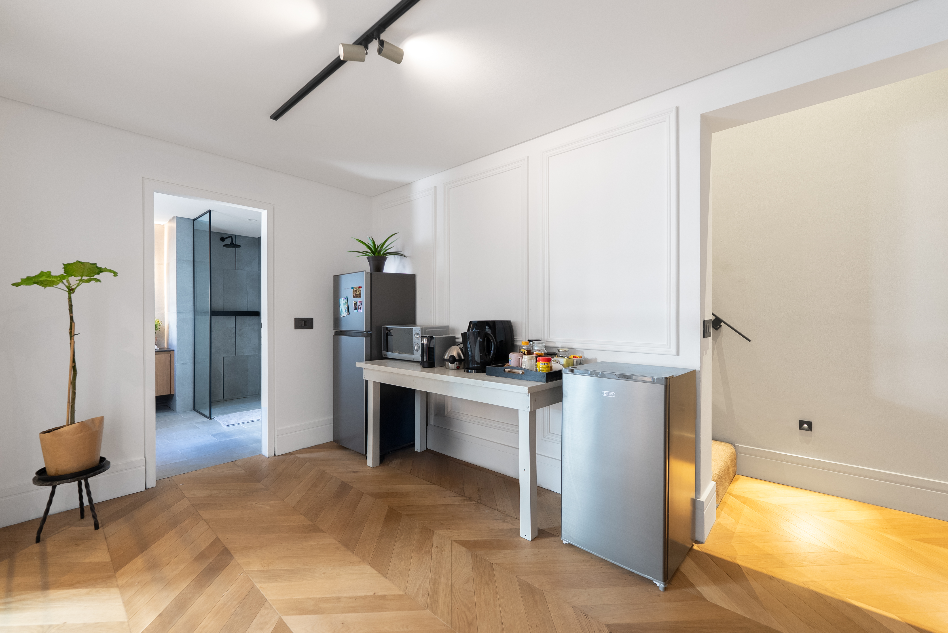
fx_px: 369
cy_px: 316
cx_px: 474
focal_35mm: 14
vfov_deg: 81.3
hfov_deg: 104.2
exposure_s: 1/8
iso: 320
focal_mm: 14
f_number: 3.5
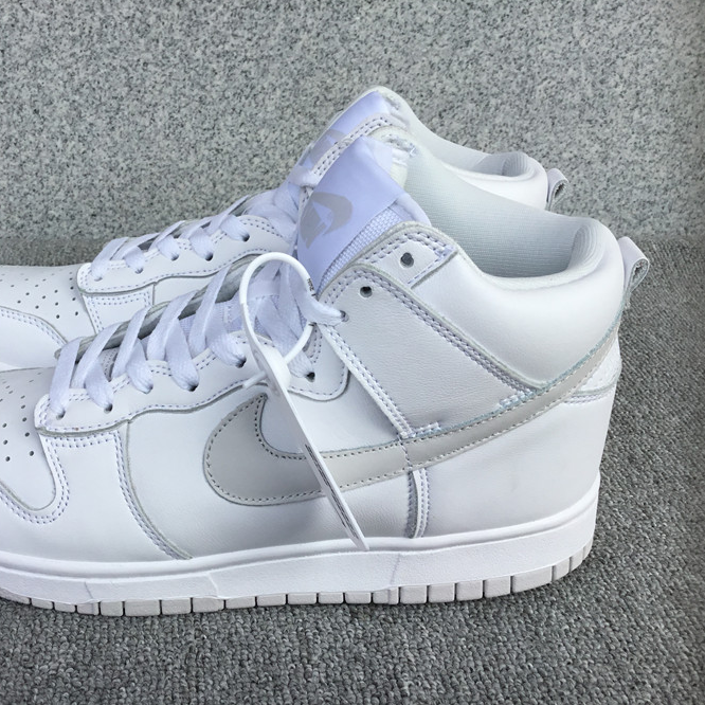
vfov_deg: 44.9
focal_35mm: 37
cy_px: 354
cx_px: 249
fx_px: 853
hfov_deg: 44.4
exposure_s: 1/721
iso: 25
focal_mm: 3.3
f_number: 2.4
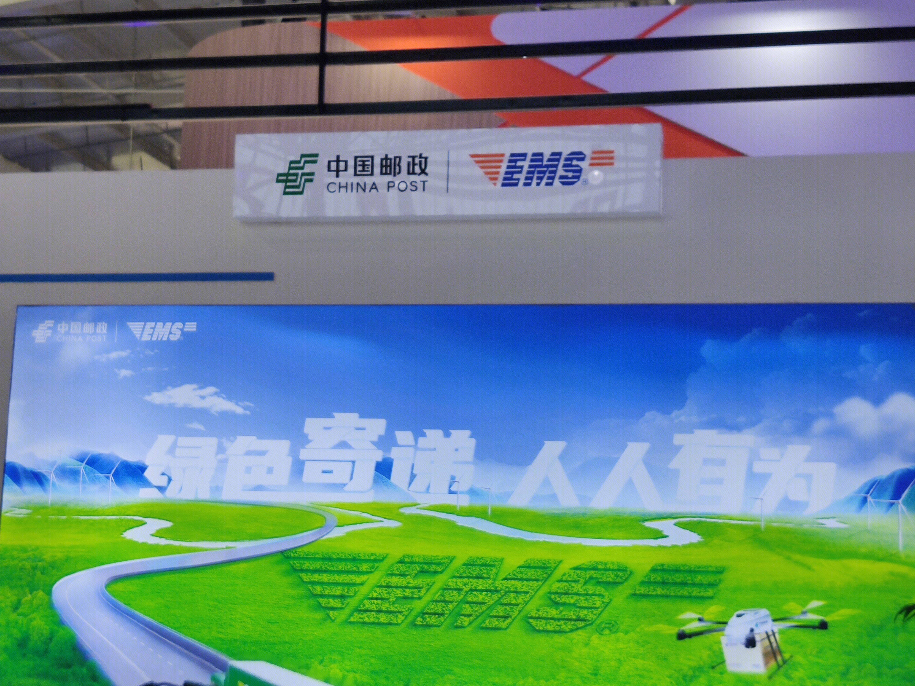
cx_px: 458
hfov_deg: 40.4
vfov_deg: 30.9
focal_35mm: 47
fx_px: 1242
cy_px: 343
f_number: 1.75
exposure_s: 1/421
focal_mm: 4.75
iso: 112
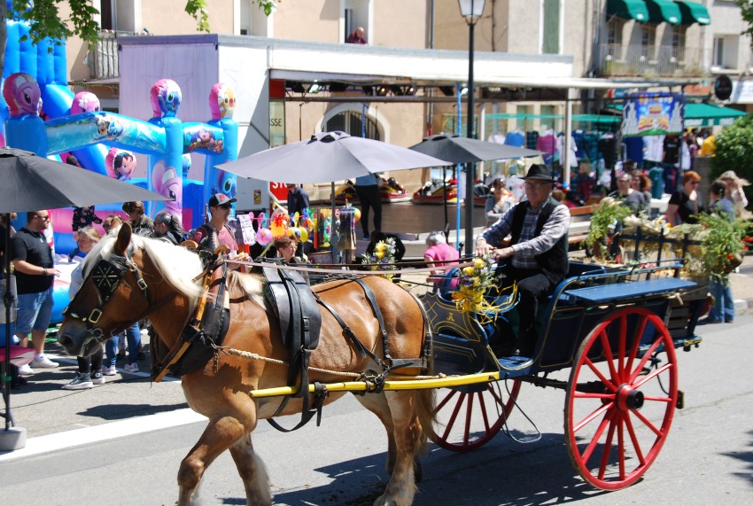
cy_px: 265
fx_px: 1321
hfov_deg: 31.8
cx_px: 364
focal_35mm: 63
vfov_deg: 21.7
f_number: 7.1
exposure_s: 1/200
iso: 100
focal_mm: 40
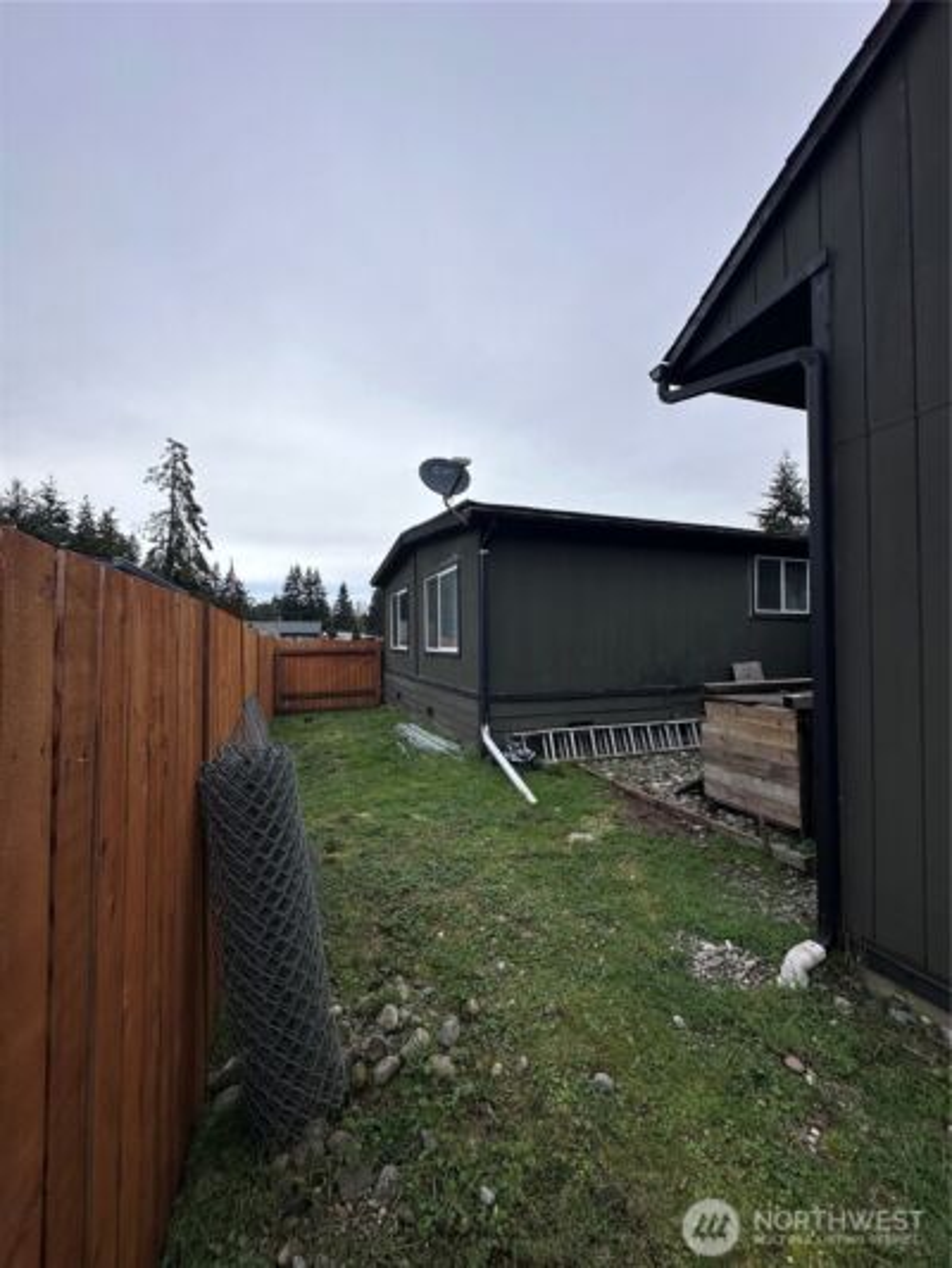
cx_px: 476
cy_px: 634
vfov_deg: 102.1
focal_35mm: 14
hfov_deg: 85.7
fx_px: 513
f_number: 2.2
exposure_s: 1/1135
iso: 50
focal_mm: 2.22
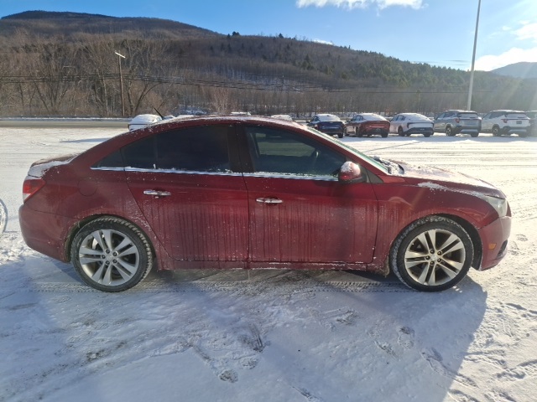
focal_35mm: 25
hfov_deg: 69.4
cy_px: 201
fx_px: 388
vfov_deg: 54.9
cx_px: 268
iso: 30
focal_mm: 4.69
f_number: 1.8
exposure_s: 1/2597
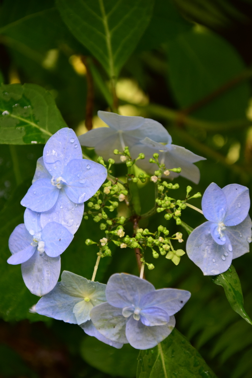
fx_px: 1763
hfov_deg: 8.2
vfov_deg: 12.2
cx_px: 126
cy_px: 189
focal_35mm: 168
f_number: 5.6
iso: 1000
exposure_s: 1/200
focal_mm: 112
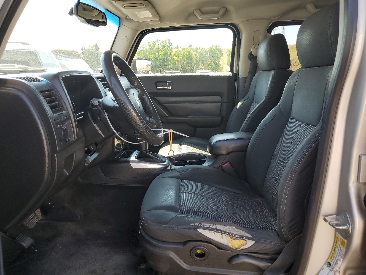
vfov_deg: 53.1
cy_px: 138
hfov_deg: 67.3
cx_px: 183
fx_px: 275
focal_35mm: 26
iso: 50
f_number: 1.5
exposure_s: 1/333
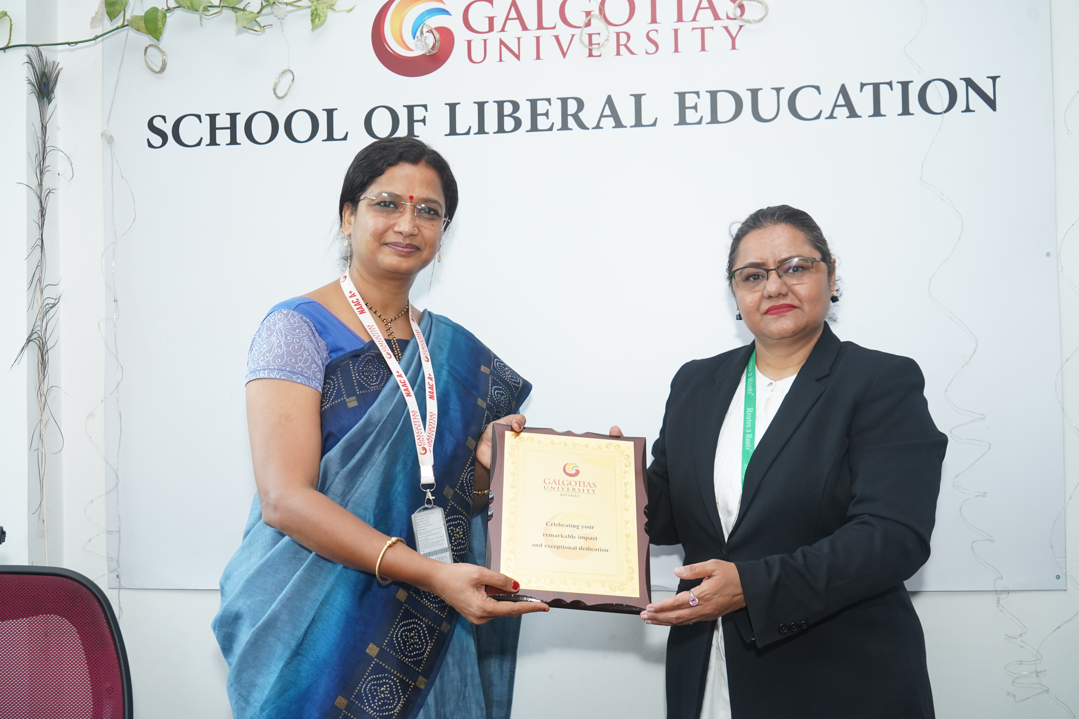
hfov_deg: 47.4
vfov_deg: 32.6
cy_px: 360
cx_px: 540
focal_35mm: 41
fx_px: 1229
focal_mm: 41
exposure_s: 1/125
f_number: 5.6
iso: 1600
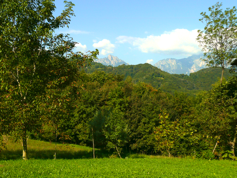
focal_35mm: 38
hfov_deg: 49.0
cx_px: 118
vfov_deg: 37.7
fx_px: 260
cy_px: 89
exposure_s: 1/1000
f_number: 3.8
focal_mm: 6.2
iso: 100
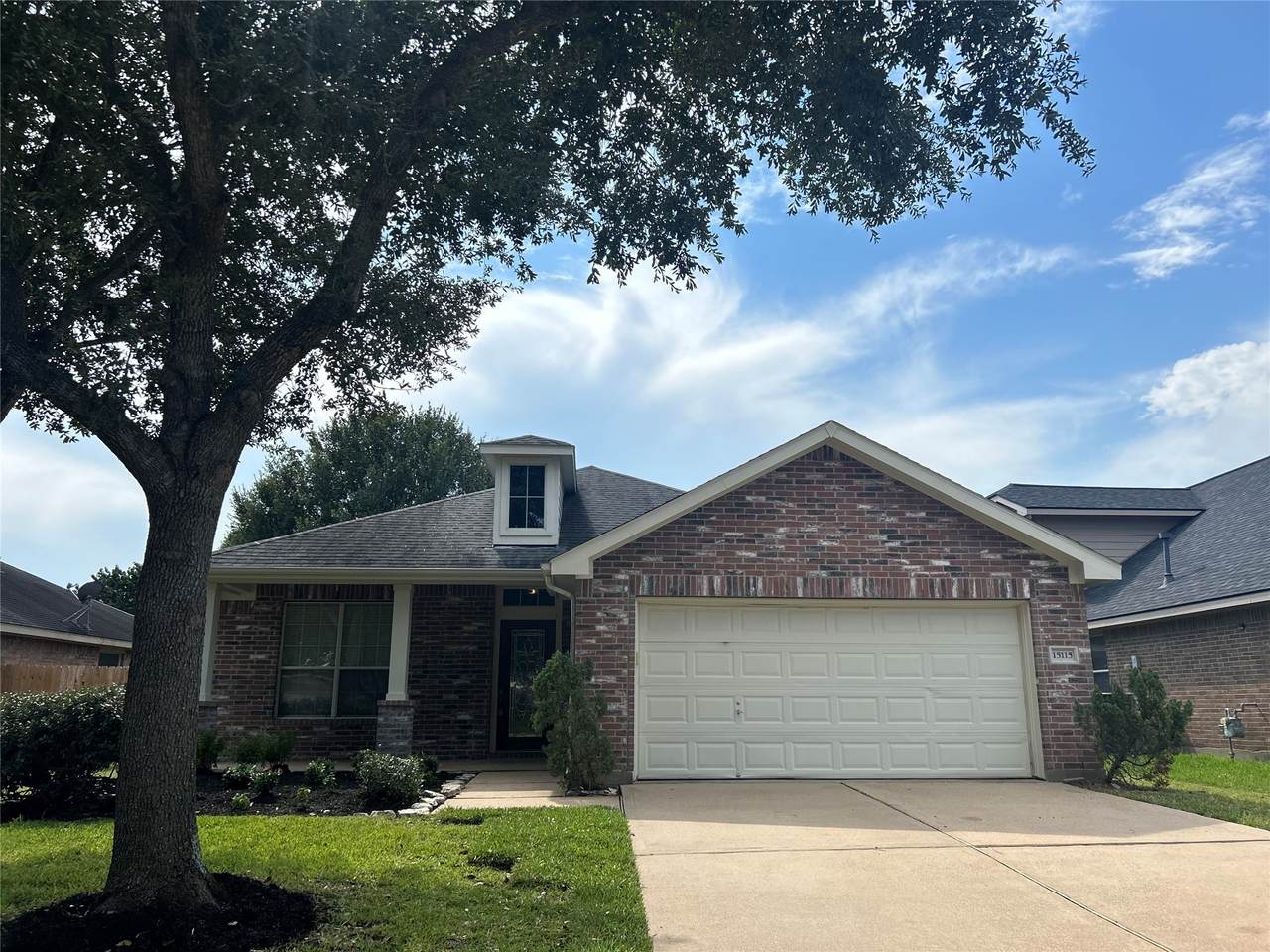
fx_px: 954
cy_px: 476
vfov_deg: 53.1
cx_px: 635
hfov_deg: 67.3
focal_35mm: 26
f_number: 1.5
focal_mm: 5.7
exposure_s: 1/5587
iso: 50
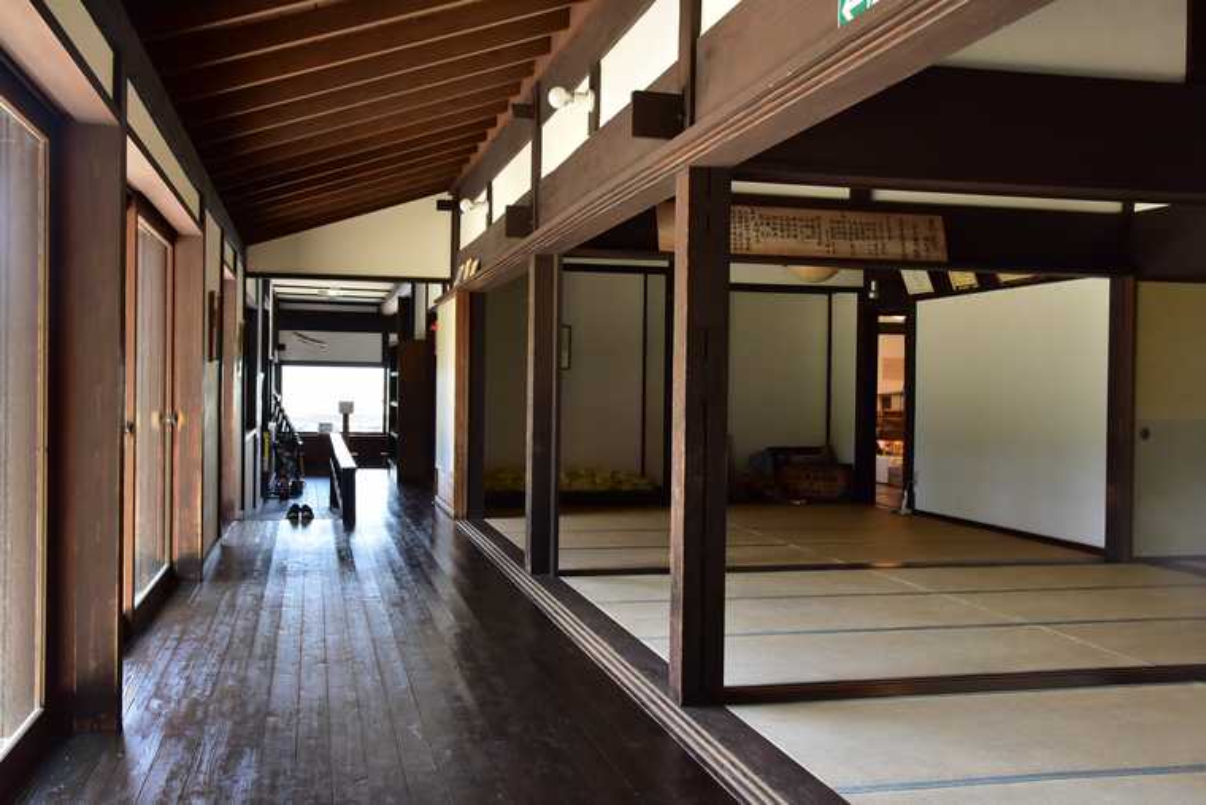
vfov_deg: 36.9
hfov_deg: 53.1
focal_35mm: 36
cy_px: 402
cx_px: 603
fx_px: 1206
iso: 800
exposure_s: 1/160
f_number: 5
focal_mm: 24
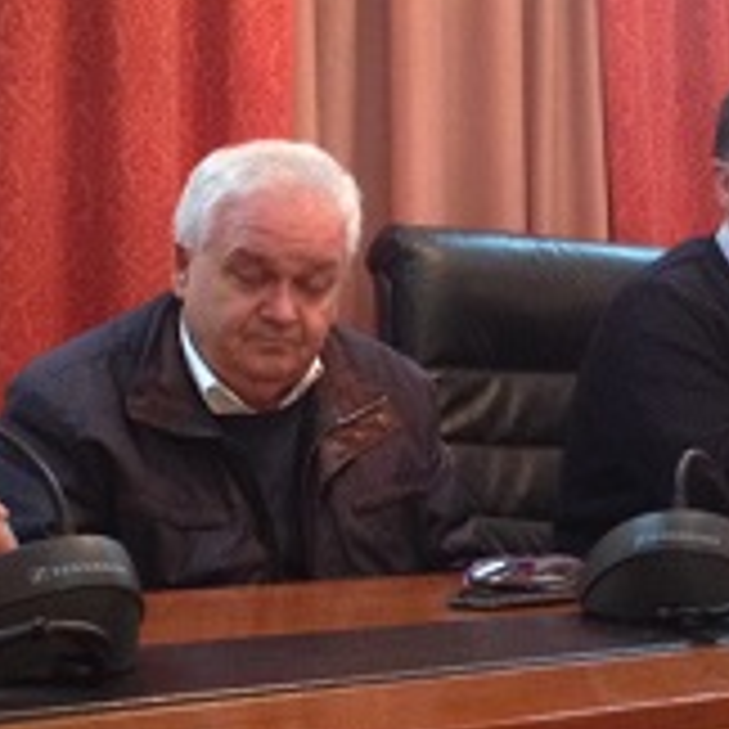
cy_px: 407
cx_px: 436
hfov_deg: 19.3
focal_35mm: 90
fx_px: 2144
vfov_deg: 19.3
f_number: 2.4
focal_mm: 4.12
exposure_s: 1/15
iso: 320
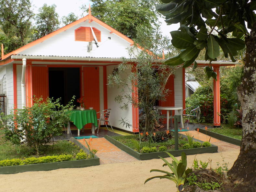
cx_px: 128
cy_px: 96
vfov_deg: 31.5
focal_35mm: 46
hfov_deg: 41.3
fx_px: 340
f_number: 3.7
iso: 80
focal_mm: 8.1
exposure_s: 1/250
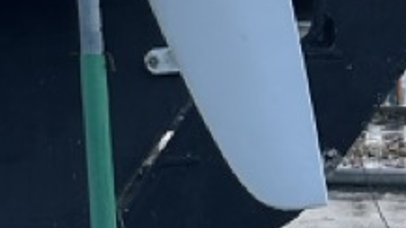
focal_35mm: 167
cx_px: -316
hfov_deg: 11.9
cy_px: -71
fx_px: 1798
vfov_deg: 7.2
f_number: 1.5
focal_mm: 5.7
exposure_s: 1/621
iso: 50
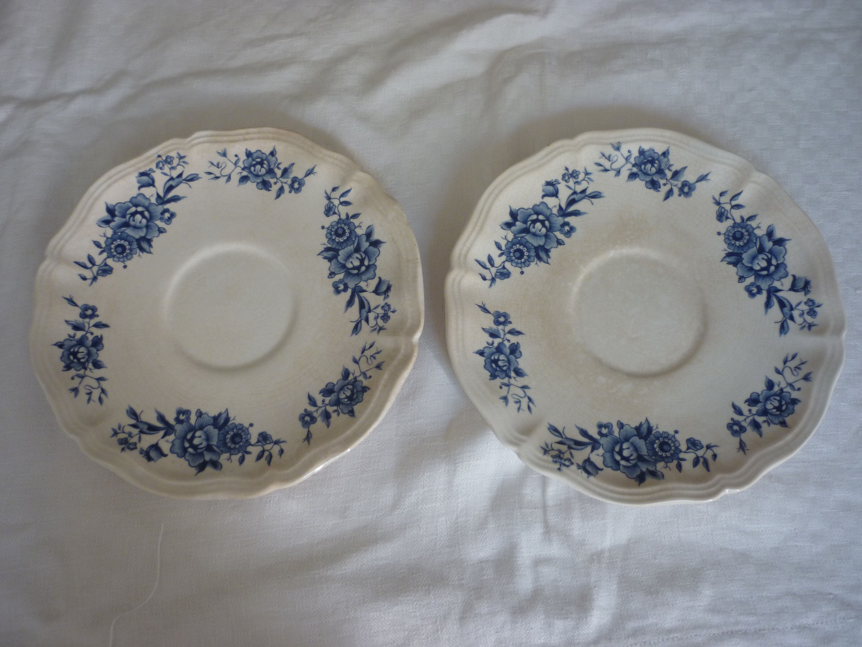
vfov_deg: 42.9
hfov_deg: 55.4
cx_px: 431
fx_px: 822
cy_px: 324
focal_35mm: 33
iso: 125
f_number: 2.8
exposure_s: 1/30
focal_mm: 5.5
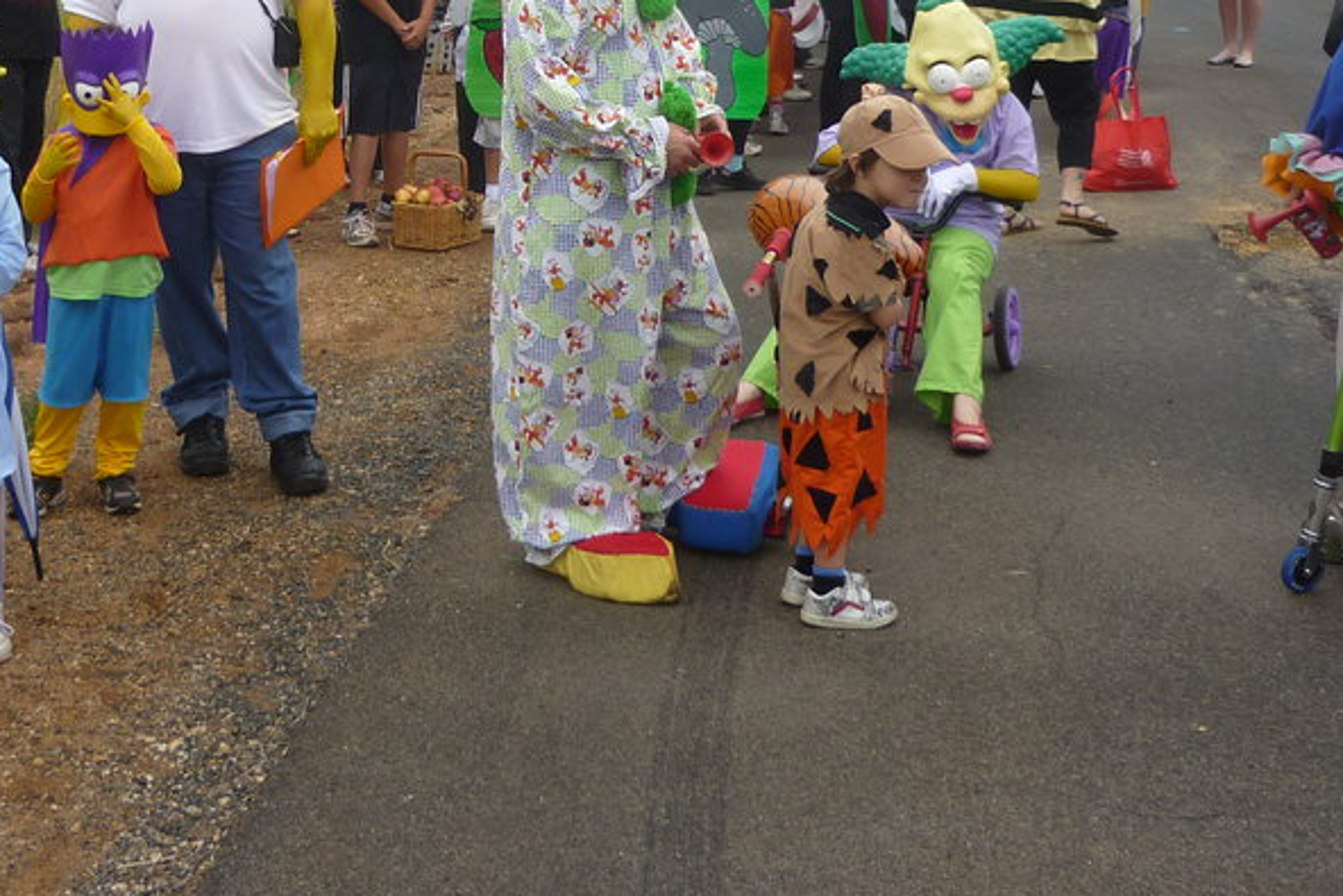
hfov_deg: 34.3
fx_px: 2164
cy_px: 86
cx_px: 483
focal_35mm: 58
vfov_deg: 22.8
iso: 80
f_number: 2.8
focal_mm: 5.5
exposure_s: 1/250
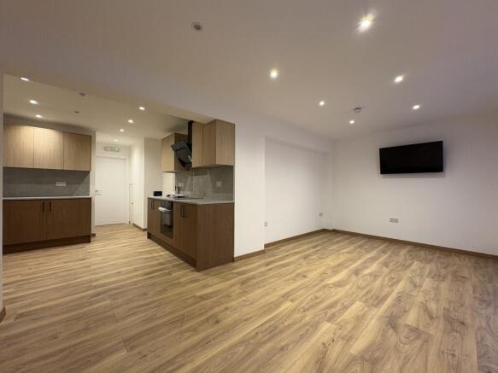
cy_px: 186
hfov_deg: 102.1
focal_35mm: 14
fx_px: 201
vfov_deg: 85.7
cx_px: 249
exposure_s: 1/50
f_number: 2.2
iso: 200
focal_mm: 2.22
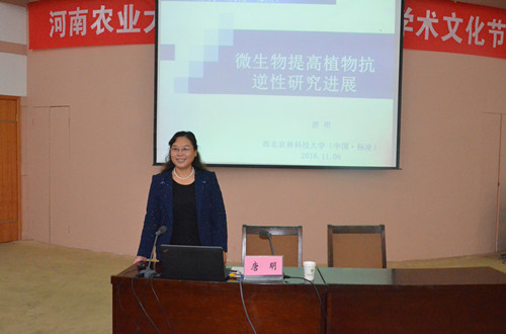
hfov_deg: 51.4
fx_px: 525
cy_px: 167
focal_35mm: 38
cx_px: 253
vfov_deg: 35.3
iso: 6400
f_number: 8
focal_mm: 25
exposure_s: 1/160
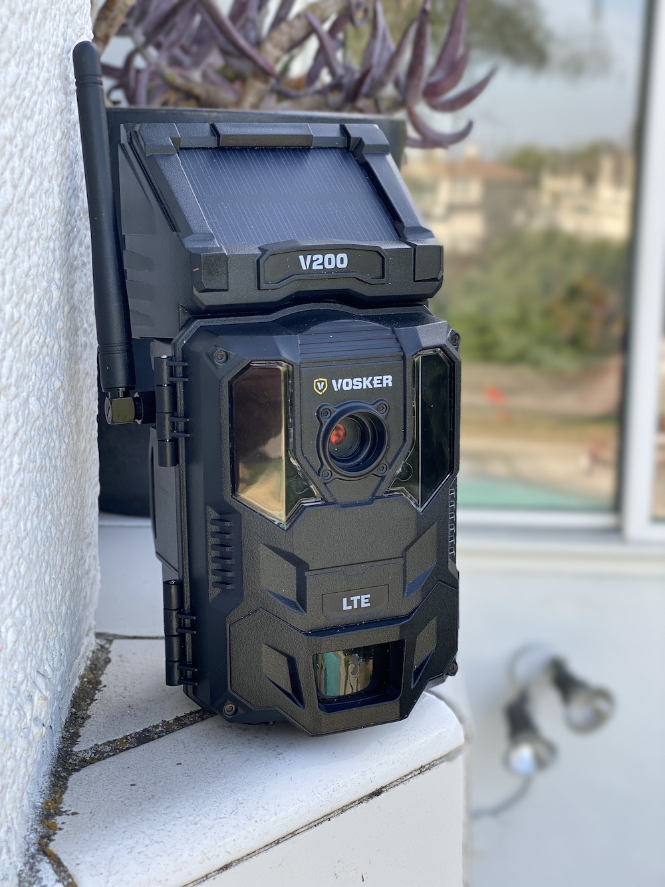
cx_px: 332
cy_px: 444
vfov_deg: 36.8
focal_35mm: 52
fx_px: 1332
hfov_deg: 28.0
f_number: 2
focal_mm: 6
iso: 20
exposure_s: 1/228
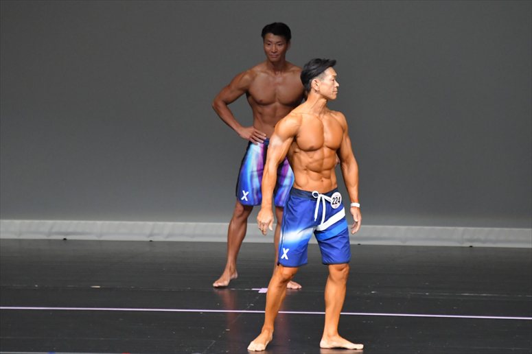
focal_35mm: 345
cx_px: 266
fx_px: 5096
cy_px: 177
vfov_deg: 4.0
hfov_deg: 6.0
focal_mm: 230
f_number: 5.6
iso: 5000
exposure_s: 1/400
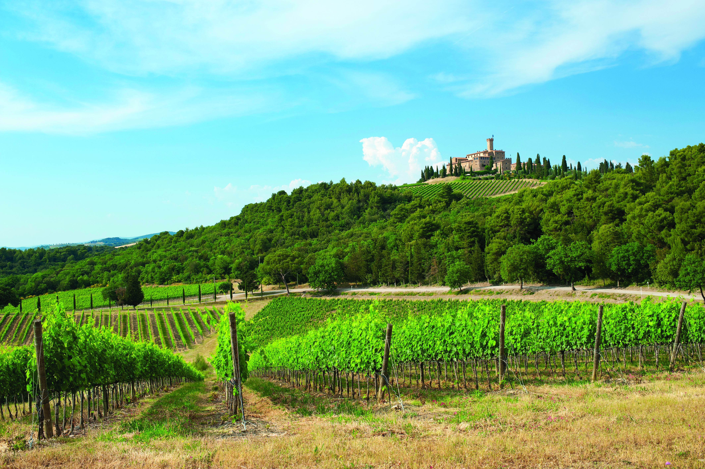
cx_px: 352
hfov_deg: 54.5
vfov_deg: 37.8
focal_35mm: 35
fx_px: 685
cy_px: 234
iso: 400
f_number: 11
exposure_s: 1/125
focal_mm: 35
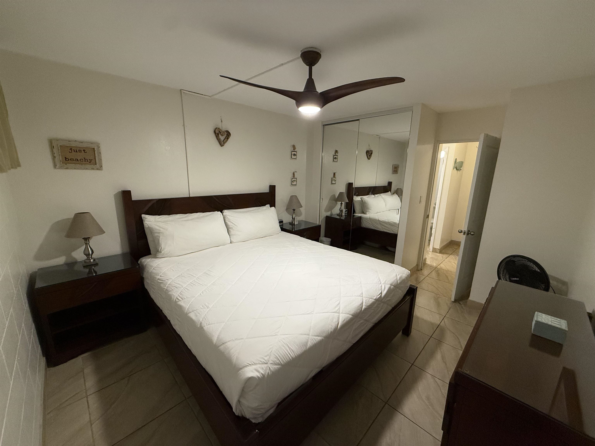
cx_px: 298
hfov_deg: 102.1
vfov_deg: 85.7
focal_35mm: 14
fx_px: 241
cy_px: 223
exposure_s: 1/120
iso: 320
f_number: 2.2
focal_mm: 2.22
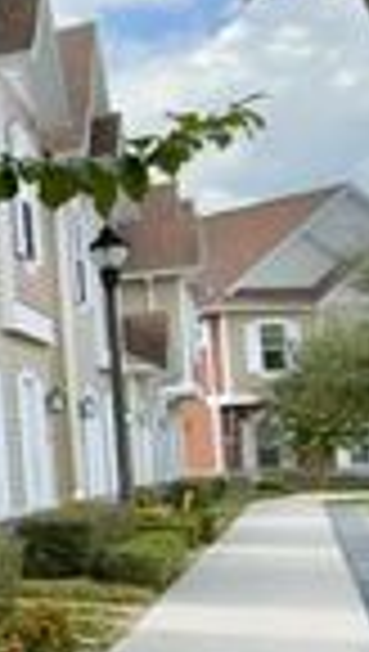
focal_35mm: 74
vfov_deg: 28.4
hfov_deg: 9.6
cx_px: -911
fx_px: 1282
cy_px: 409
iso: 50
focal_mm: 2.22
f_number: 2.2
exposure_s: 1/559
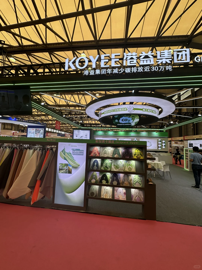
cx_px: 101
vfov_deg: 102.1
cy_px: 135
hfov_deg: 85.7
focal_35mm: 14
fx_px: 109
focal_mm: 2.22
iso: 40
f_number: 2.2
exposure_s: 1/235
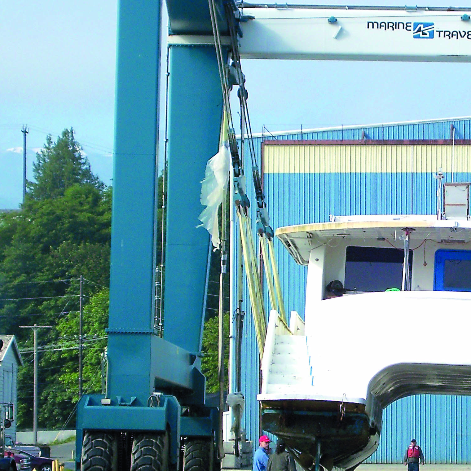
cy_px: 221
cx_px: 388
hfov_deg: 9.8
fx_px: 2740
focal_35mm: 178
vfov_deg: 9.8
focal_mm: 18.1
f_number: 4.8
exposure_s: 1/400
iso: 80
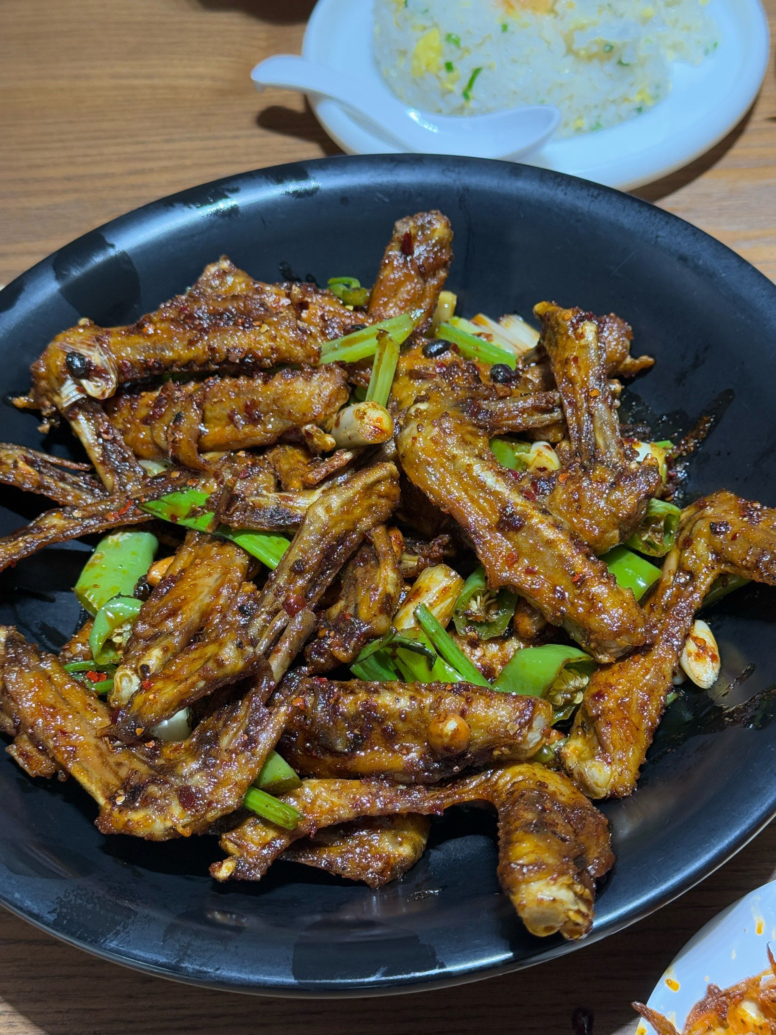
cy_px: 518
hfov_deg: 30.3
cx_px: 388
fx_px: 1434
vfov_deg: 39.7
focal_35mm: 48
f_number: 1.78
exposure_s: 1/100
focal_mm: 6.76
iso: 200
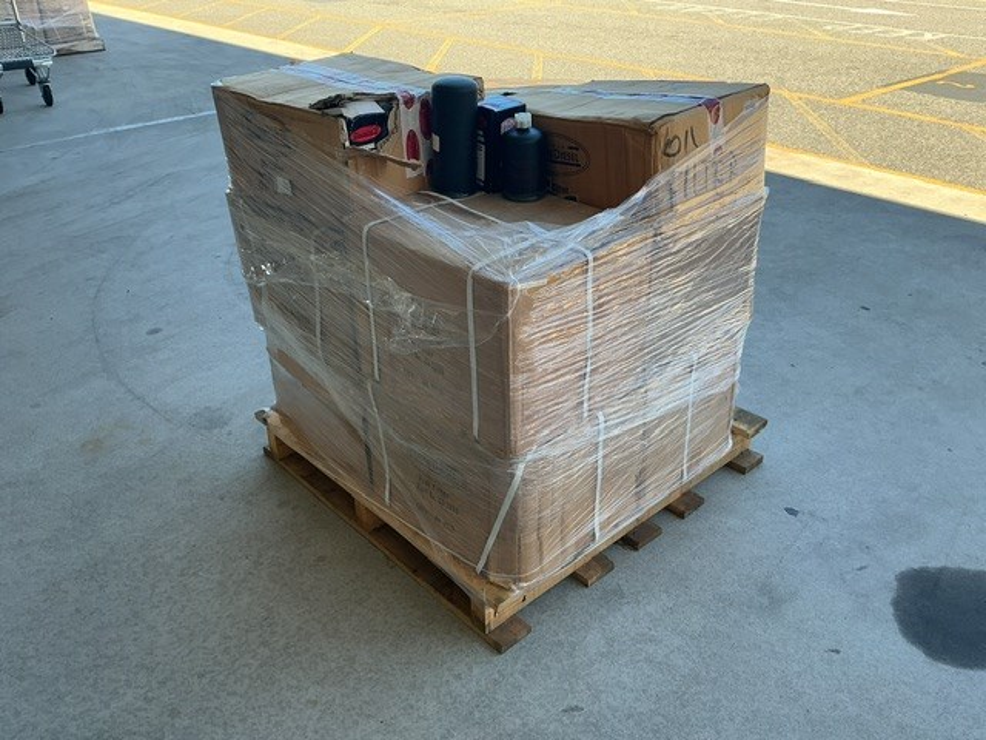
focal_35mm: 29
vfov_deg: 48.2
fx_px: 826
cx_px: 493
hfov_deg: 61.7
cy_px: 370
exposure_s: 1/270
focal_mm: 3
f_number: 1.8
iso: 25
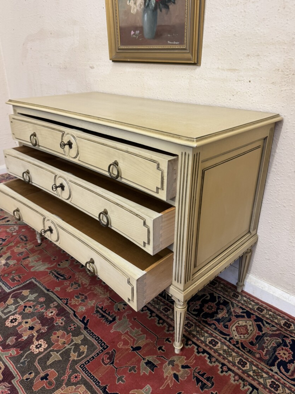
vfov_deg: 67.3
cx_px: 142
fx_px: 295
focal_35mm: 26
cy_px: 190
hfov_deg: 53.1
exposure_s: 1/50
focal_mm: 6.76
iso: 125
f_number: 1.78
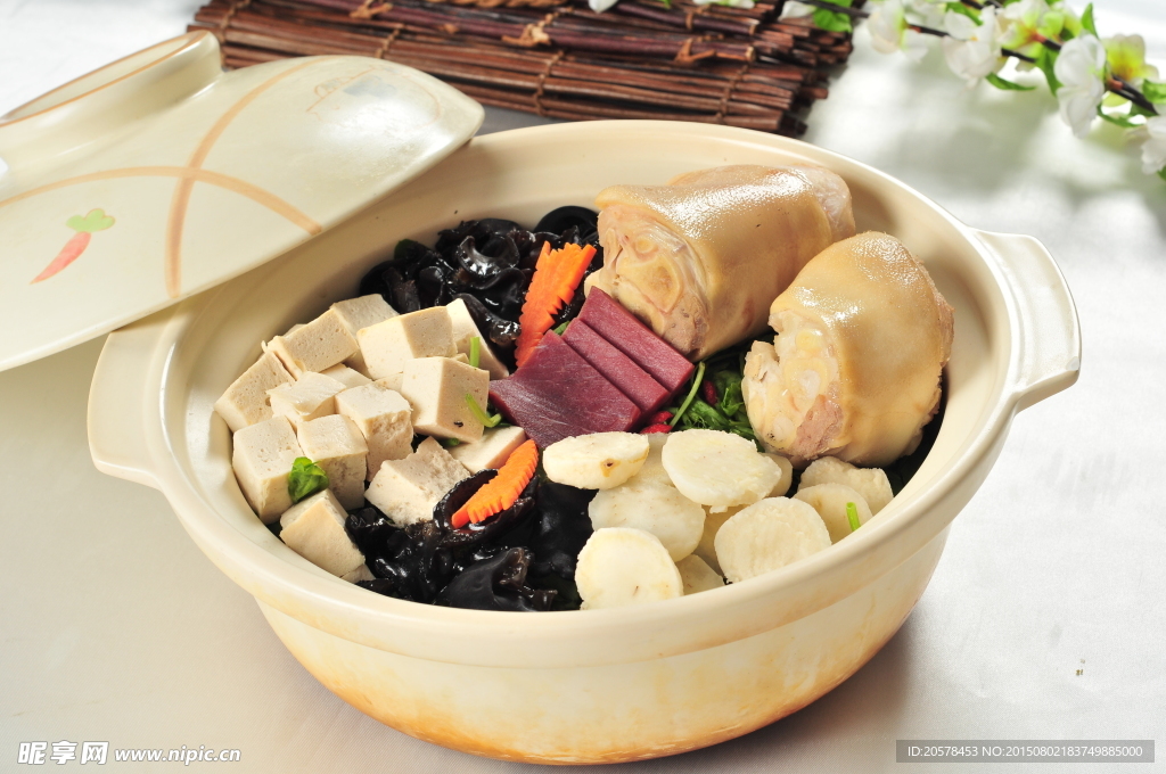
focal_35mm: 75
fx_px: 2426
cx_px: 583
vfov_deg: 18.1
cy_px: 387
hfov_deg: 27.0
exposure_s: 1/200
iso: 200
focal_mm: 50
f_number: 8
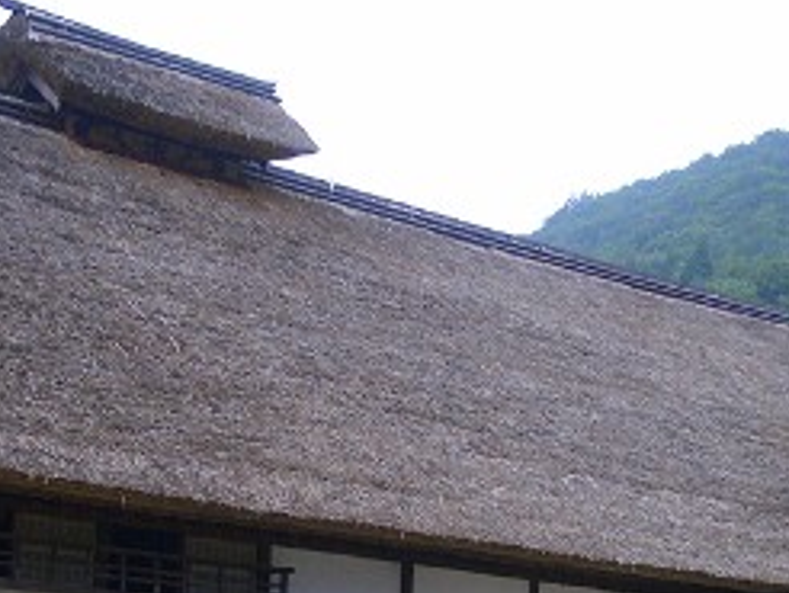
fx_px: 1825
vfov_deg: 18.2
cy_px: 542
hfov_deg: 24.4
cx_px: 398
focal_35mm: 80
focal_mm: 6.8
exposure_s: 1/250
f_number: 2.8
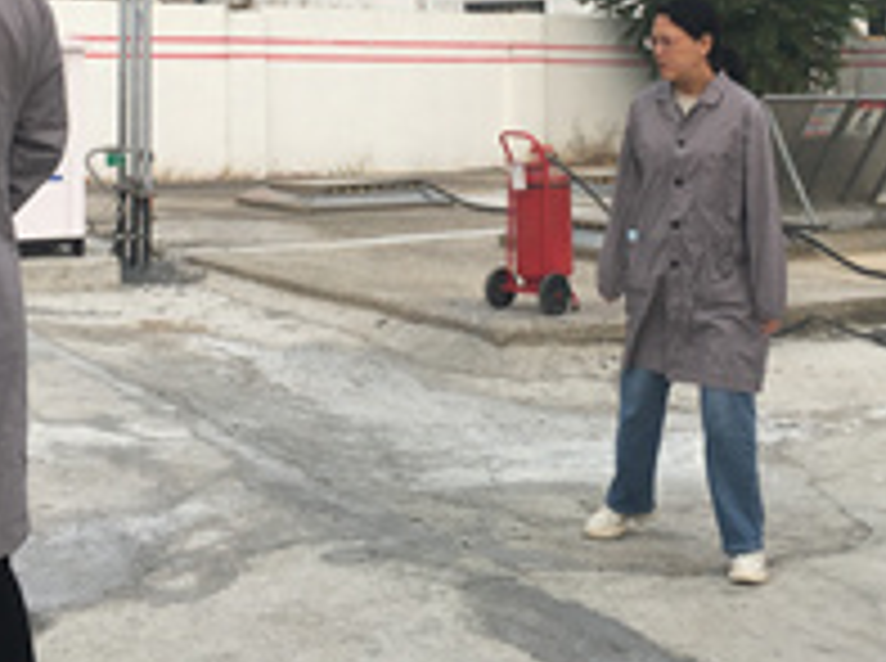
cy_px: 72
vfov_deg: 24.1
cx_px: 445
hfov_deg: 32.8
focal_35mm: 59
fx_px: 1507
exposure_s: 1/1068
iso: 25
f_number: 2.2
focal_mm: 4.15
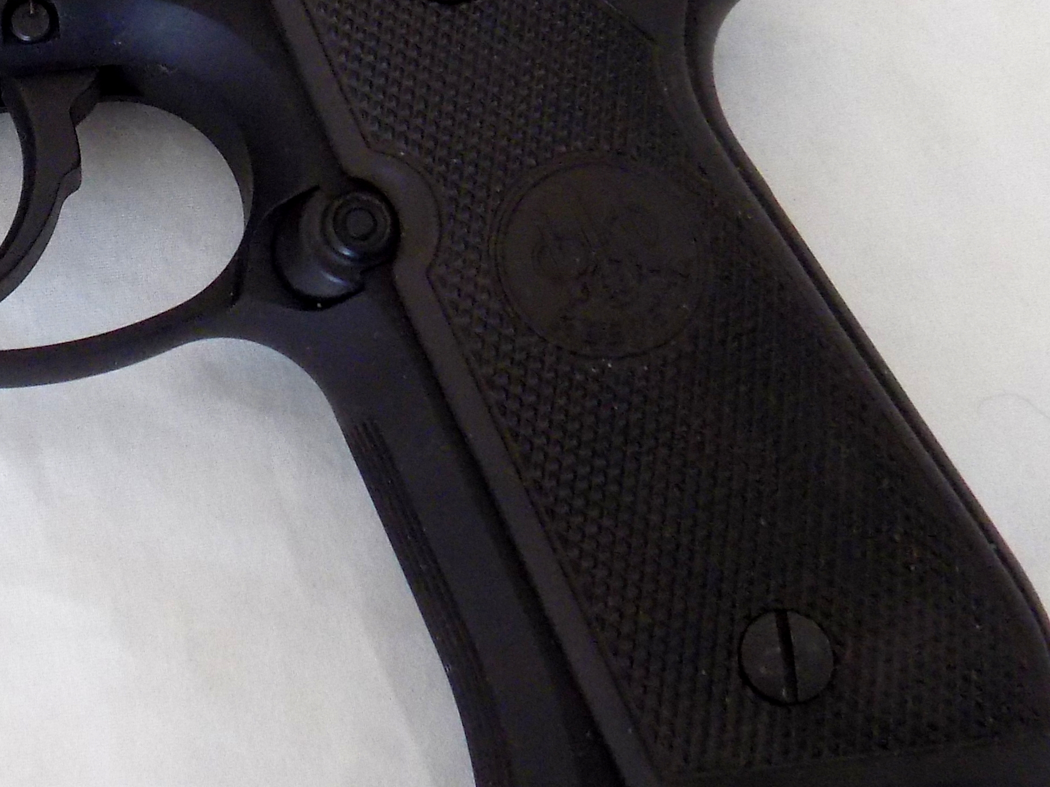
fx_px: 1850
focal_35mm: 61
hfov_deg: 29.3
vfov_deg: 23.7
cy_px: 172
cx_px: -30
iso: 280
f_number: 3.1
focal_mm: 4
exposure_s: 1/30
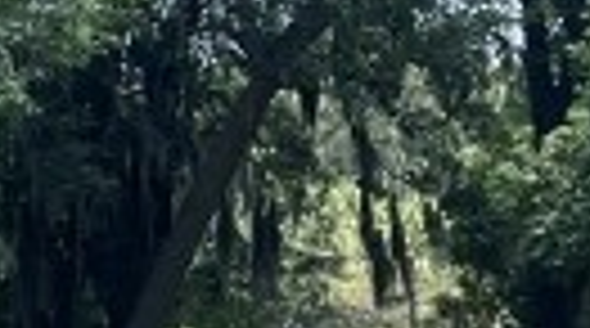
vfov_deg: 5.4
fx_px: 3465
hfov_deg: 9.0
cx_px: -671
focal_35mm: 222
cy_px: 166
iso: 50
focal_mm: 5.7
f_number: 1.5
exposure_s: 1/887
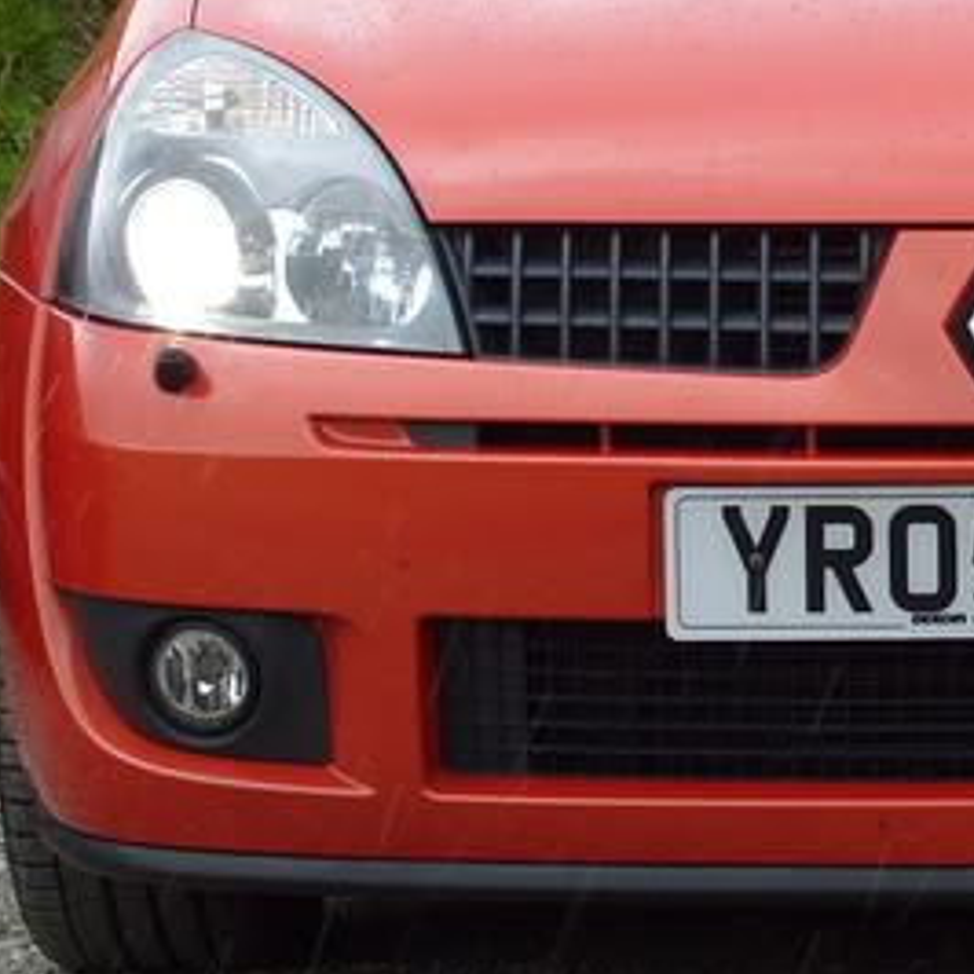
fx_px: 6271
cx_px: 1113
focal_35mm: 197
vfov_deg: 8.9
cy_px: 286
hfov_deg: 8.8
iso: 80
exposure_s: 1/180
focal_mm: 13
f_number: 3.8
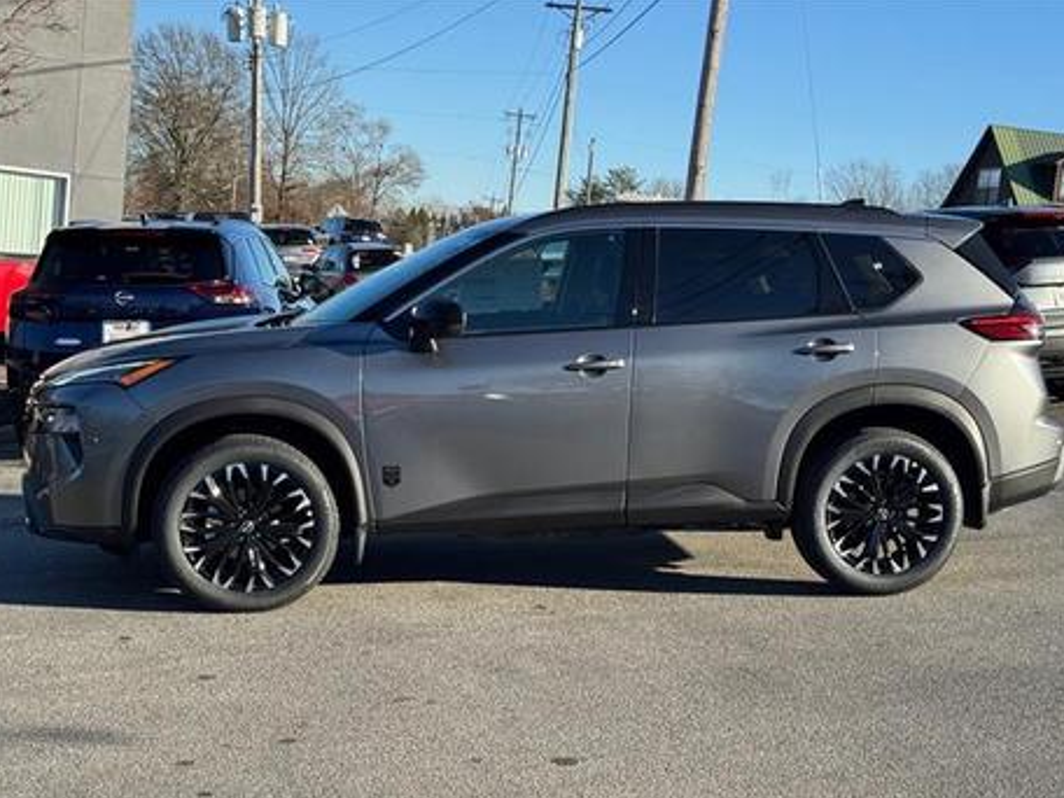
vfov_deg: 27.5
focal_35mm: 53
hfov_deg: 36.2
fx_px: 1629
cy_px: 436
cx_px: 560
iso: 64
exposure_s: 1/1770
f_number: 1.78
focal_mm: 6.76
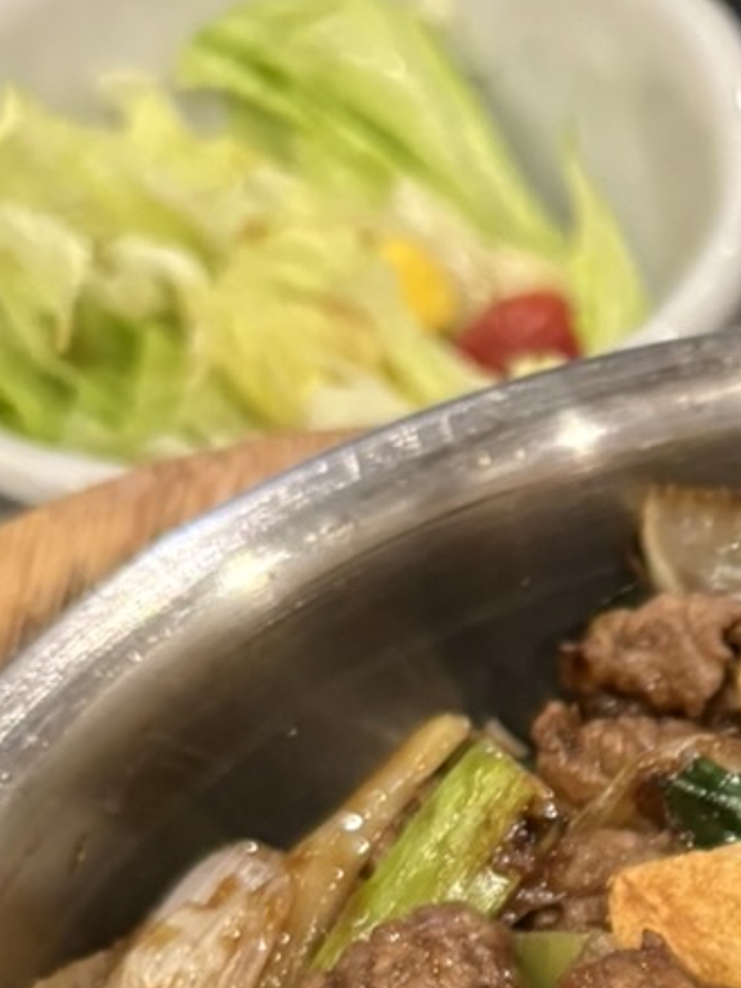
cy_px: 1291
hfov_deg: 11.6
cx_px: 1199
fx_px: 3454
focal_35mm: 121
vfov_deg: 15.5
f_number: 1.6
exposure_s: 1/60
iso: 250
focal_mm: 5.96
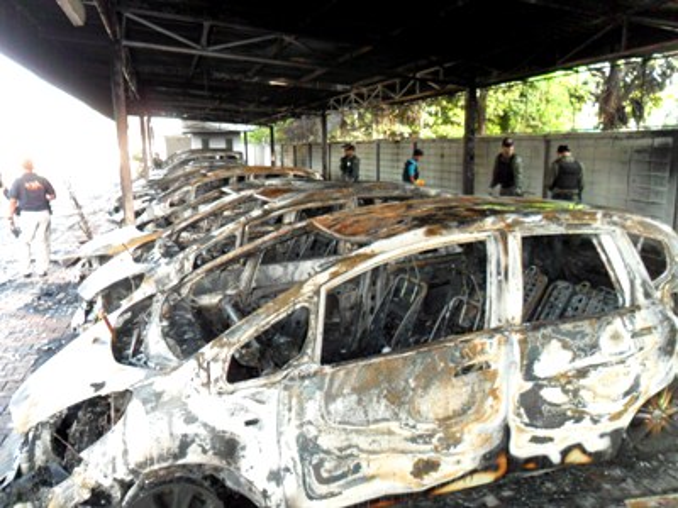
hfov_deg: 65.3
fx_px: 529
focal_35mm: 27
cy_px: 254
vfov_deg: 51.4
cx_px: 339
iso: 200
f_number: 3.5
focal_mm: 4.9
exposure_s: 1/45
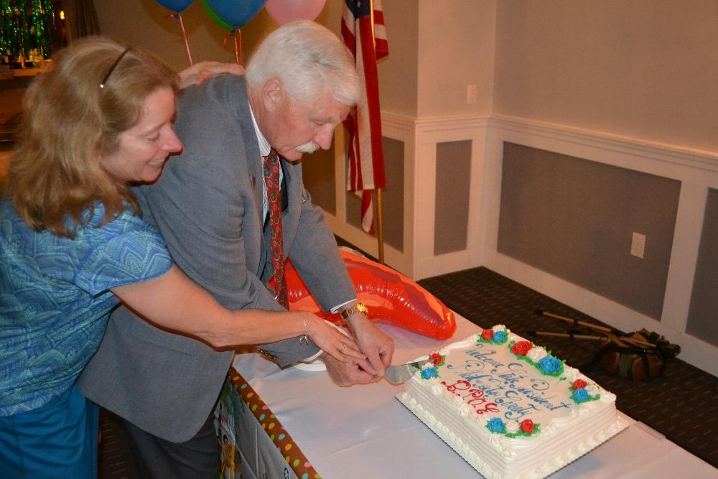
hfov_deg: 57.2
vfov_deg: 40.0
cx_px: 359
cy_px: 240
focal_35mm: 33
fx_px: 658
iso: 2500
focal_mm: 22
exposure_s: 1/13
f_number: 3.8
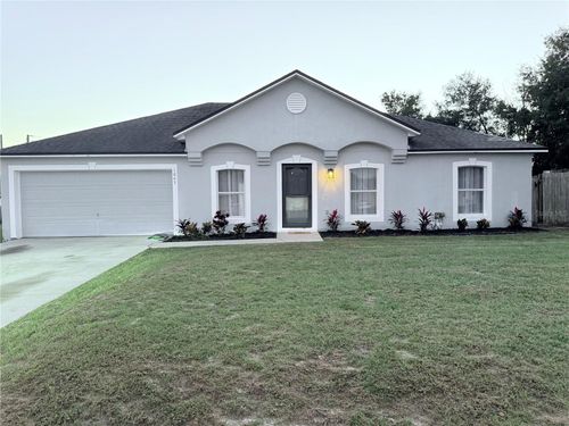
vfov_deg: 56.8
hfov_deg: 71.6
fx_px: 394
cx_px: 284
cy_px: 213
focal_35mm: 24
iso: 250
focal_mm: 6.76
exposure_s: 1/60
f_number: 1.78
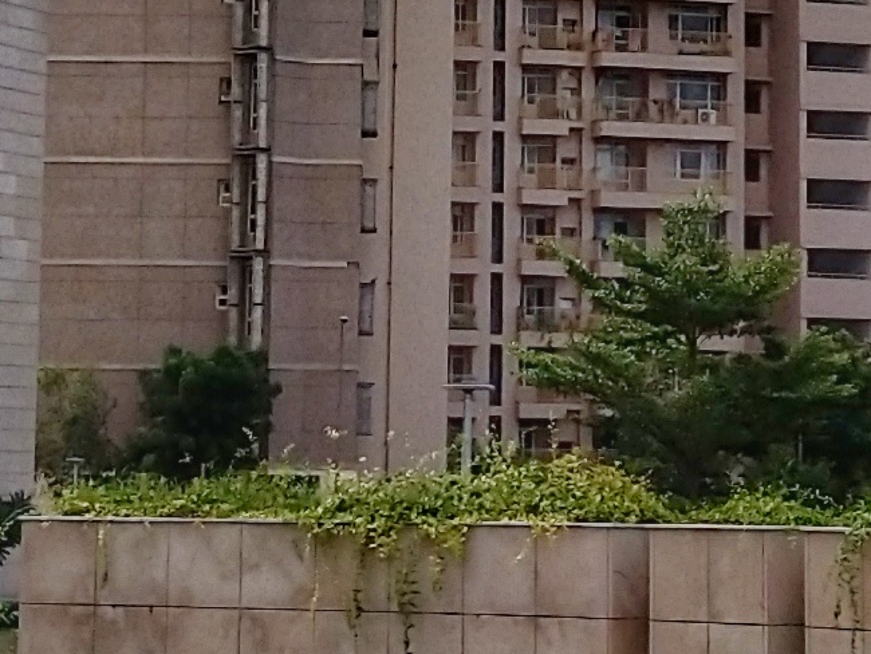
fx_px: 3902
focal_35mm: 155
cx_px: 559
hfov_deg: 12.7
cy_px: -68
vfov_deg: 9.5
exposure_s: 1/3633
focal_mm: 4.28
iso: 100
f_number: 1.75
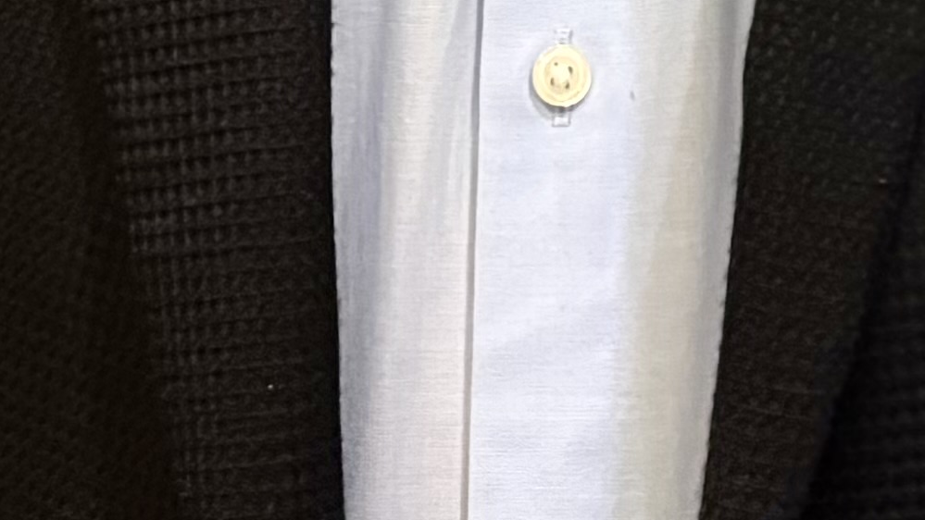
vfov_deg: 6.5
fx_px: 3974
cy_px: -1341
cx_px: 732
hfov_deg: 13.2
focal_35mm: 162
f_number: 1.6
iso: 320
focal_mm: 5.96
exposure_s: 1/50
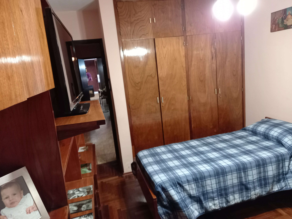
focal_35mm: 25
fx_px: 211
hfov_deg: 69.4
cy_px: 110
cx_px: 146
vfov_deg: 54.9
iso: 400
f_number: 2
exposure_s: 1/25
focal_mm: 4.6
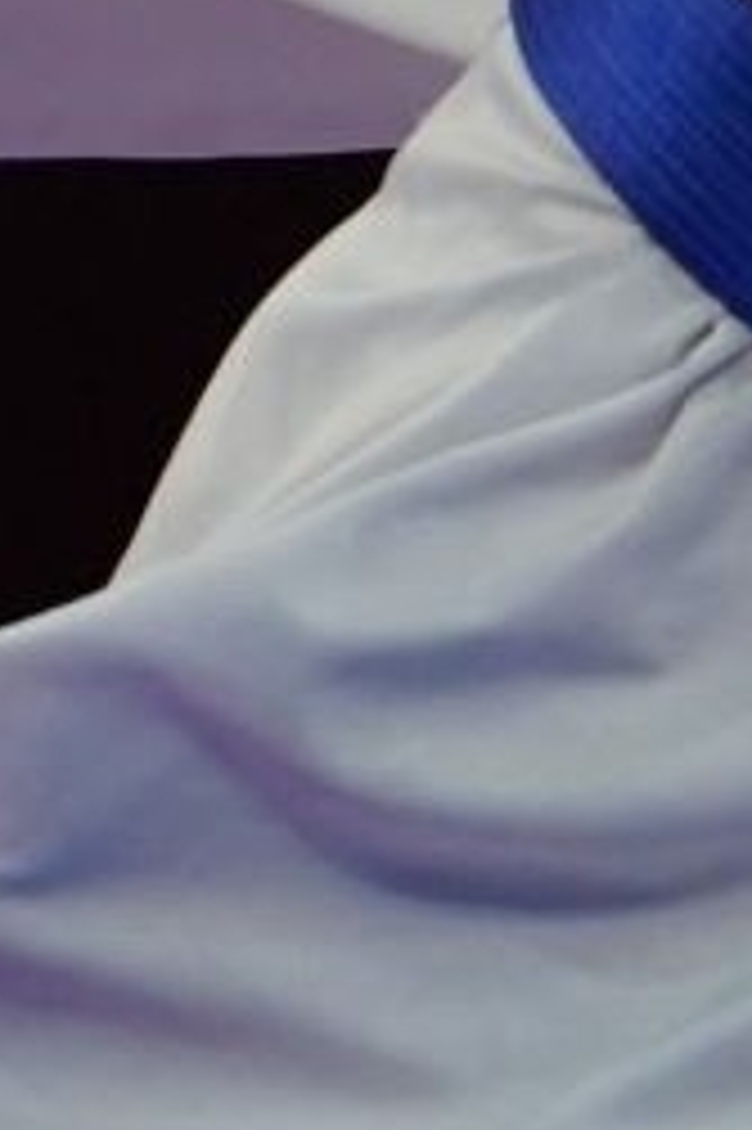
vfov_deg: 1.0
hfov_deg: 0.6
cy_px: -1504
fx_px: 67486
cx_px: -1567
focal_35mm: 2151
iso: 1250
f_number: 2.8
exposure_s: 1/1000
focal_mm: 200
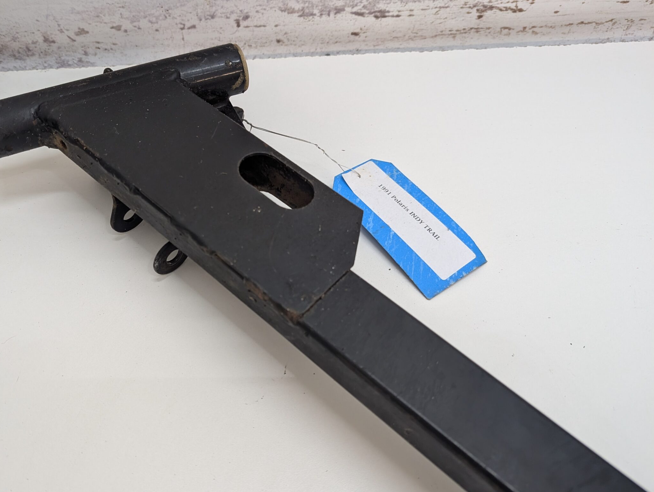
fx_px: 568
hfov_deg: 59.2
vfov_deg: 46.9
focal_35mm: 30
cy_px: 257
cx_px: 248
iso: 363
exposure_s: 1/120
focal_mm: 6.9
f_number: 1.68
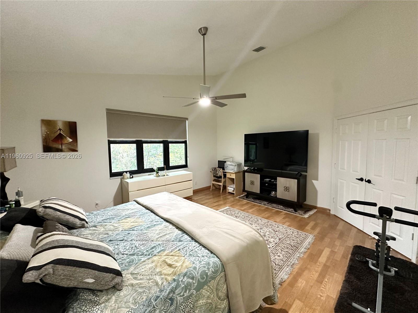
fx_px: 169
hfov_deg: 102.1
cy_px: 156
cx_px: 209
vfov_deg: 85.7
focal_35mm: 14
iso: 500
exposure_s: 1/60
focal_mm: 2.22
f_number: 2.2
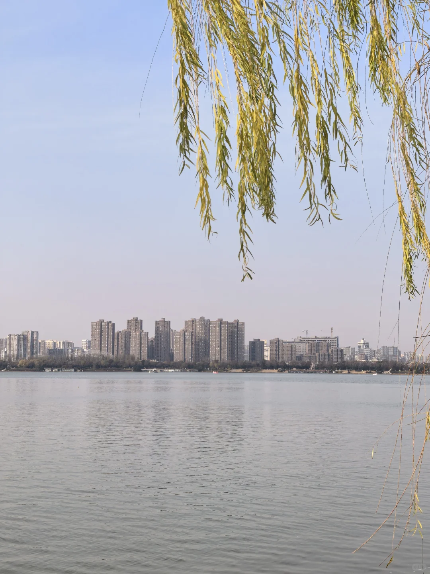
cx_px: 215
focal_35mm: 57
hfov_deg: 25.7
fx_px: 944
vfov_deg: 33.8
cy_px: 287
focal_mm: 6.98
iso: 50
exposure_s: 1/1026
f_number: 2
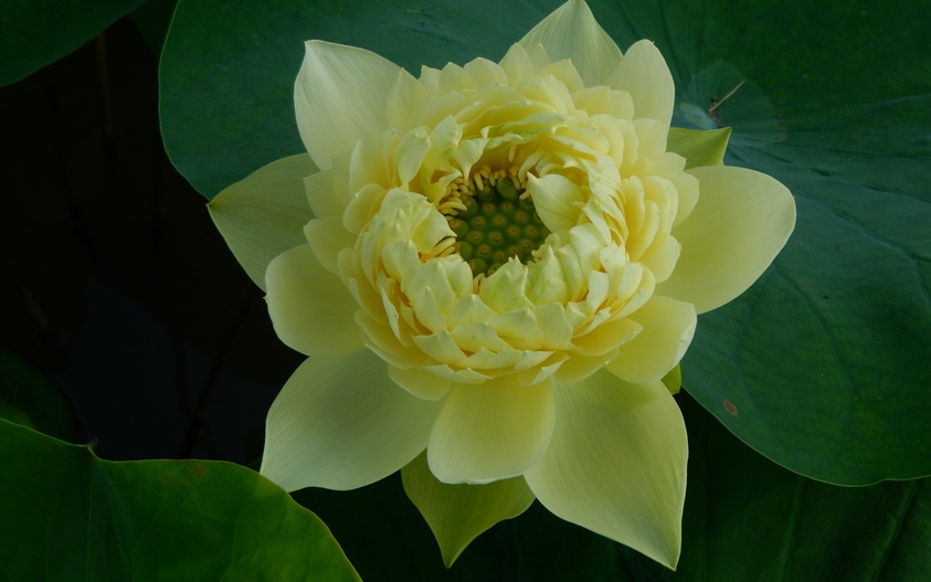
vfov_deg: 16.7
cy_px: 284
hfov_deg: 26.5
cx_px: 465
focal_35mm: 78
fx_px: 1979
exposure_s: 1/640
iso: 125
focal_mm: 13.1
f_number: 4.9
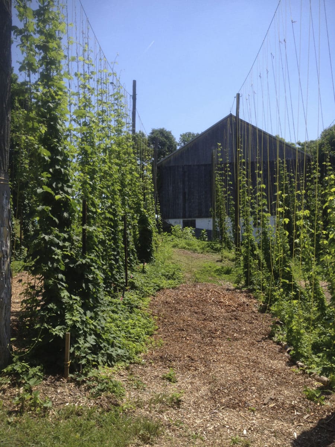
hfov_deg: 40.7
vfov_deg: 52.6
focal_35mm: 35
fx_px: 452
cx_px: 168
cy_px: 224
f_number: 2.4
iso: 50
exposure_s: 1/1284
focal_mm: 4.28
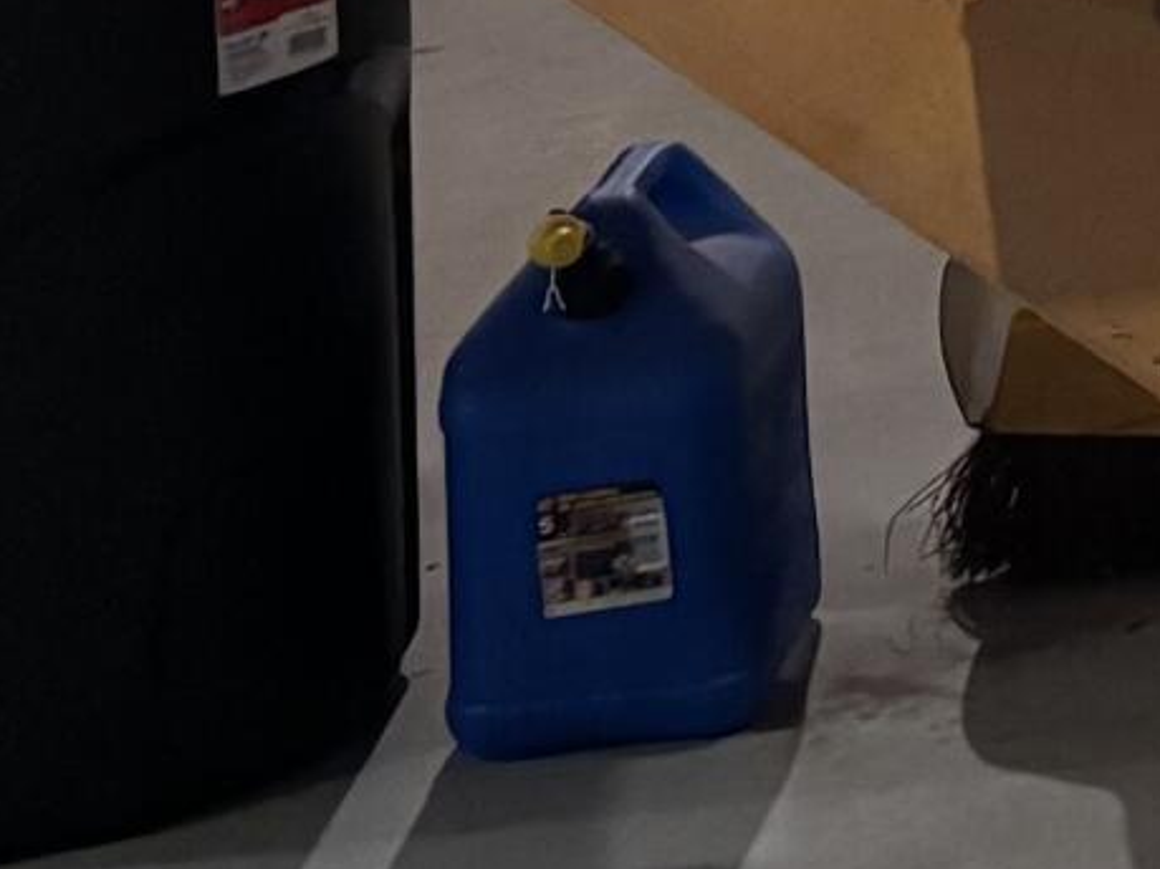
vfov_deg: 8.0
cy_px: -1349
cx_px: 2780
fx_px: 5695
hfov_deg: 10.1
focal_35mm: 170
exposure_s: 1/40
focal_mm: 5.96
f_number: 1.6
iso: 400
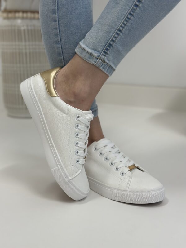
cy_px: 124
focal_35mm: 48
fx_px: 344
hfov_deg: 30.3
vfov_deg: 39.7
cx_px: 93
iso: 80
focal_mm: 6.86
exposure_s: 1/100
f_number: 1.78
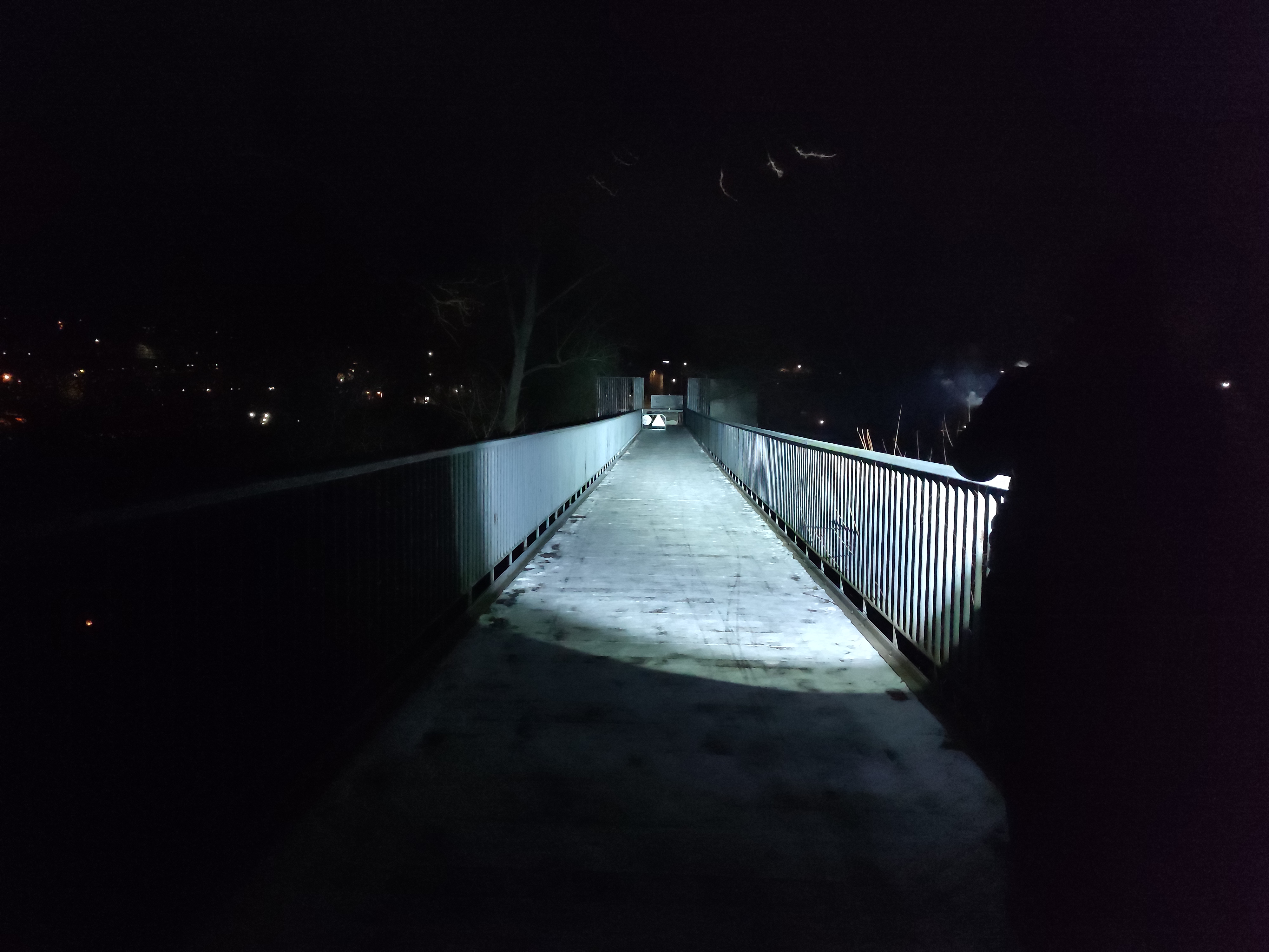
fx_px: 880
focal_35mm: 24
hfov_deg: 71.6
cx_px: 634
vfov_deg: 56.8
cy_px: 476
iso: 6400
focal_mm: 5.89
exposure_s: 1/50
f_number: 1.89
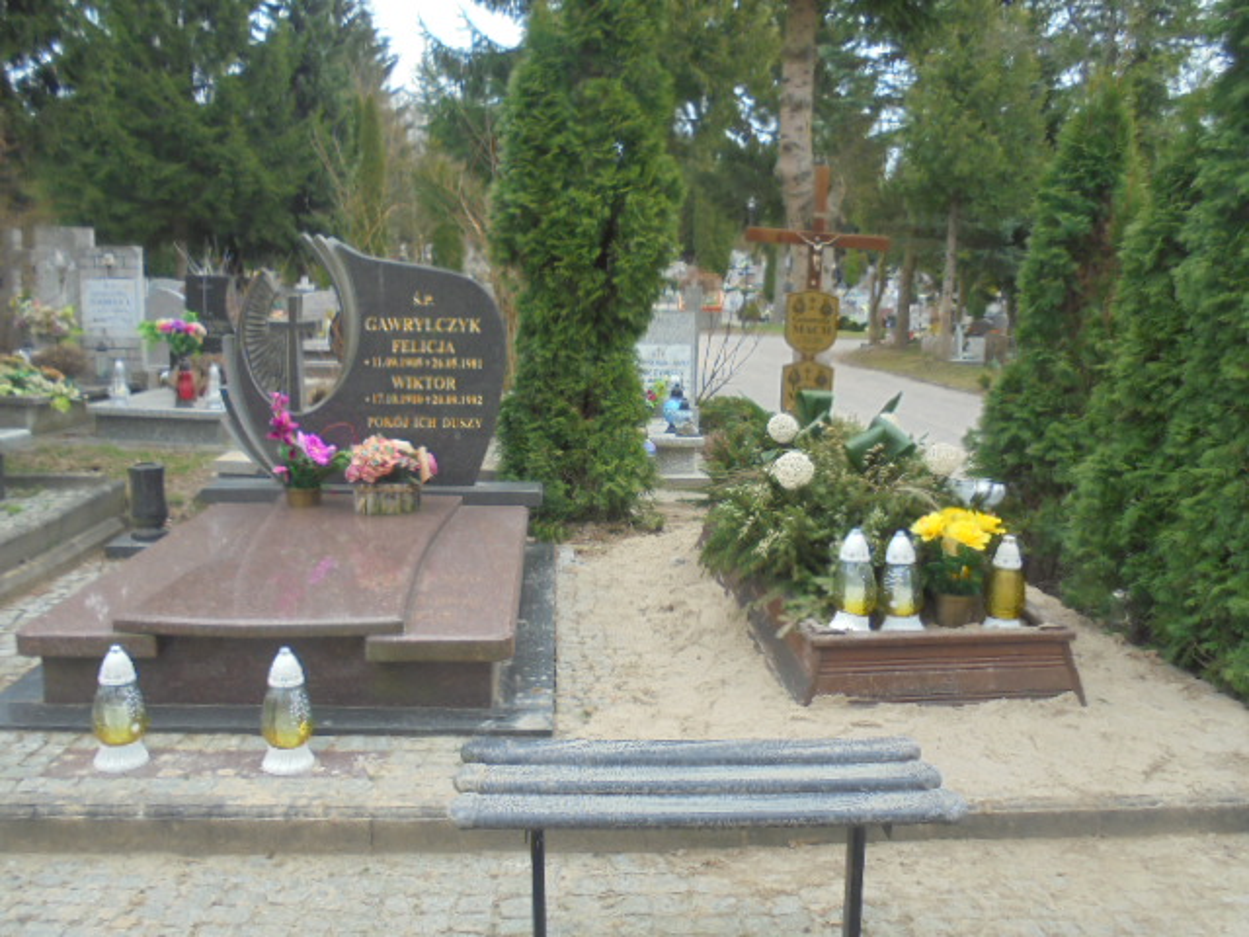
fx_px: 1046
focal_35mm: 29
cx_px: 624
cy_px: 468
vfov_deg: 48.2
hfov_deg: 61.7
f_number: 3.7
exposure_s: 1/200
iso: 100
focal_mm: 5.3
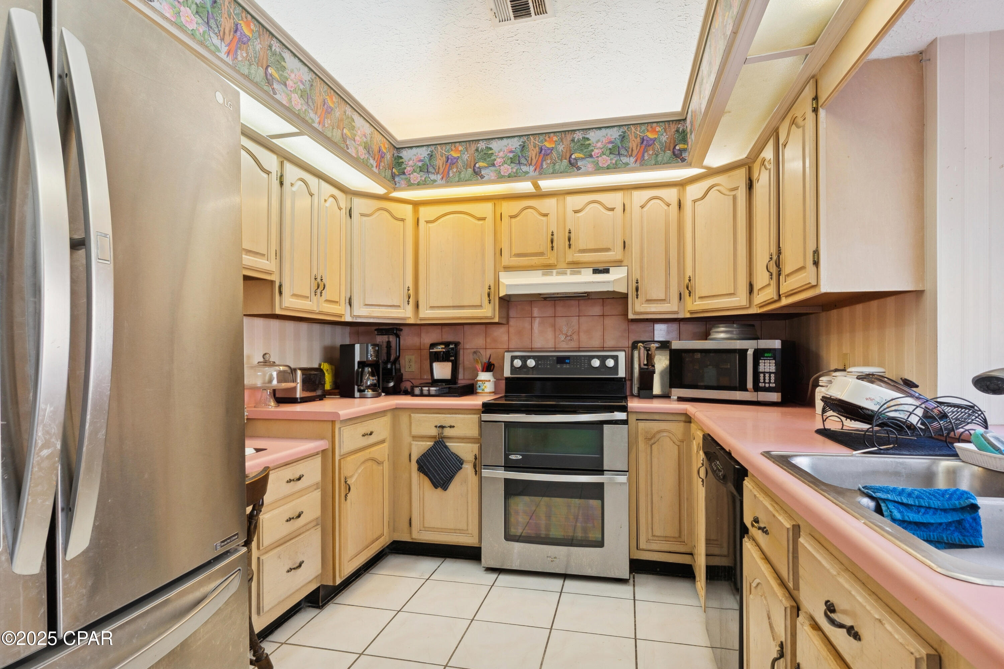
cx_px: 502
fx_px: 502
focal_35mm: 18
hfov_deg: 90.0
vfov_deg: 67.4
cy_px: 334
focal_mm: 12.2
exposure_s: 1/13
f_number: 8
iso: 100
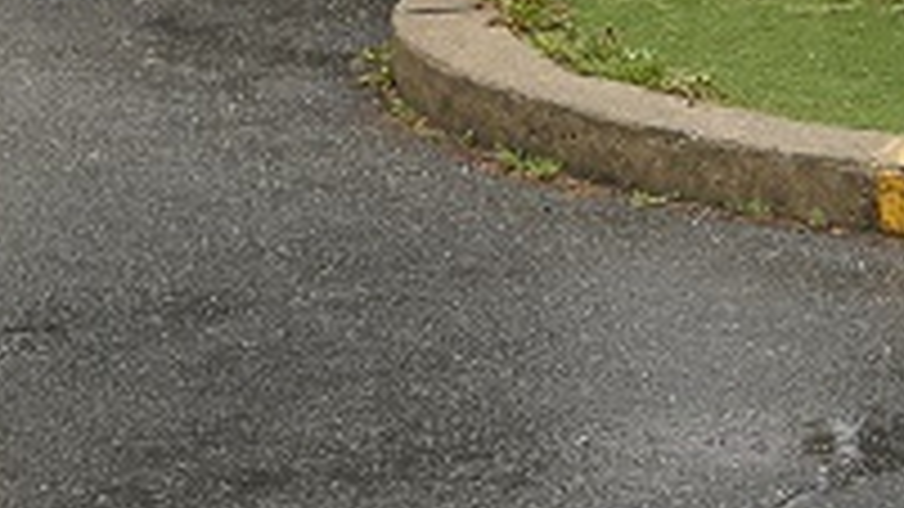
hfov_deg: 14.3
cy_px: -234
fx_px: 3595
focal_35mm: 150
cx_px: 436
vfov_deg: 7.9
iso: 800
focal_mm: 48
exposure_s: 1/400
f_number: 4
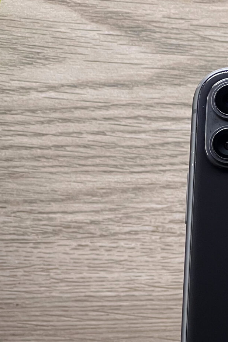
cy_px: 287
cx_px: 303
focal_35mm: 221
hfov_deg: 6.2
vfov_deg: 9.3
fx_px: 2101
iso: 100
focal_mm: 9
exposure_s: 1/100
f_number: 2.8
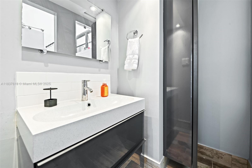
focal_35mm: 15
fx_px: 105
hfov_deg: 100.5
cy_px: 84
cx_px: 126
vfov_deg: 77.2
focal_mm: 15
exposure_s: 1/2
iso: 200
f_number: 8
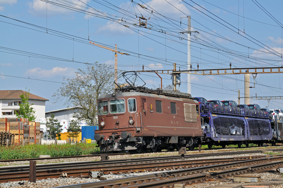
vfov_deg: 13.0
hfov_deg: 19.5
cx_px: 142
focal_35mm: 105
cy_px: 94
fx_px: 824
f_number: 6.3
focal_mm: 70
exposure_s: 1/1000
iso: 200
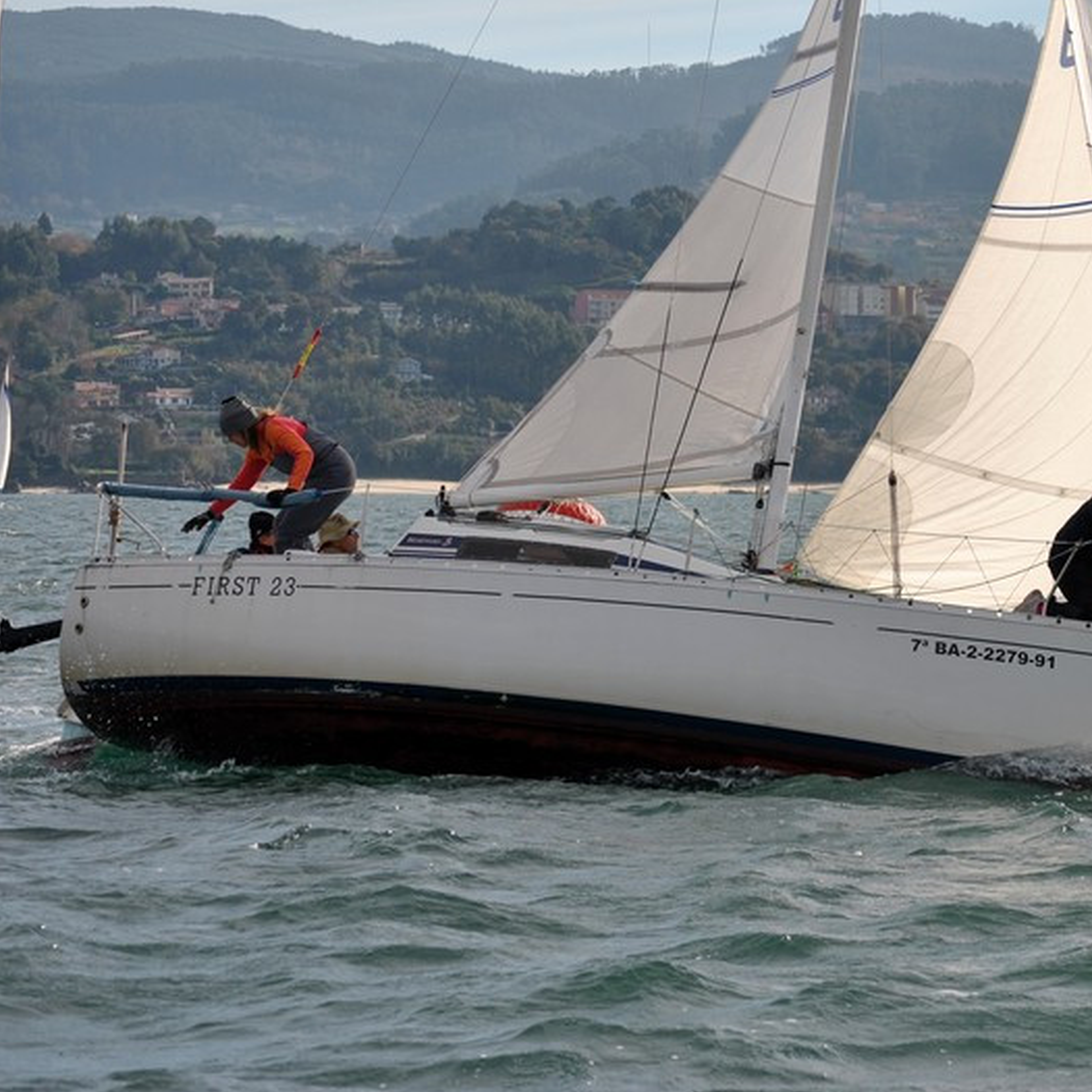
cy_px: 502
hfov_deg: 10.7
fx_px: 5808
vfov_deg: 10.7
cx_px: 791
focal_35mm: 163
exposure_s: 1/640
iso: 100
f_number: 6.3
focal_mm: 75
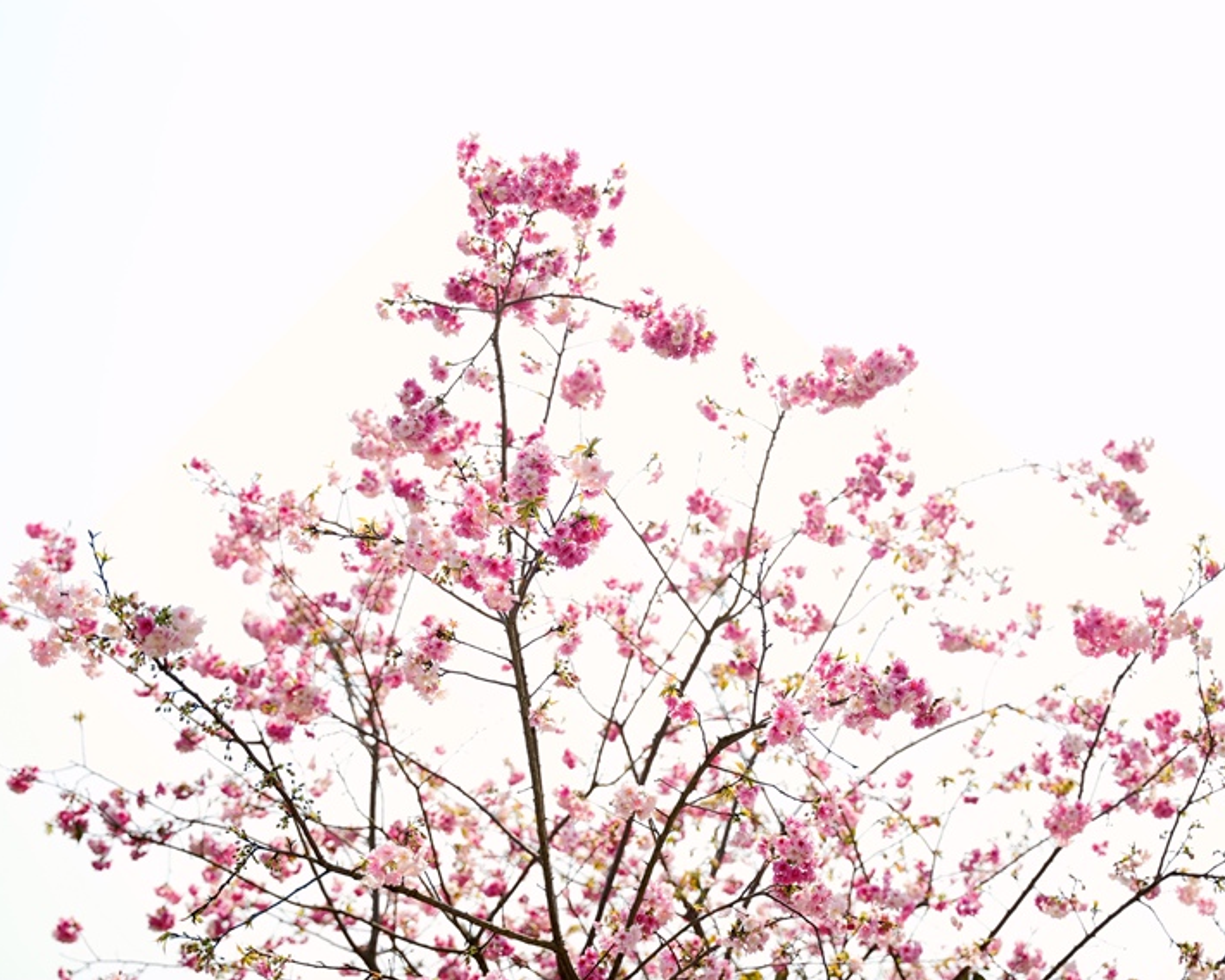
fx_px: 2123
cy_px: 487
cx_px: 607
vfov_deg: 26.0
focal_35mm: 59
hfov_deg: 32.2
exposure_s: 1/1250
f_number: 2.8
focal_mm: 51.5
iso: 100
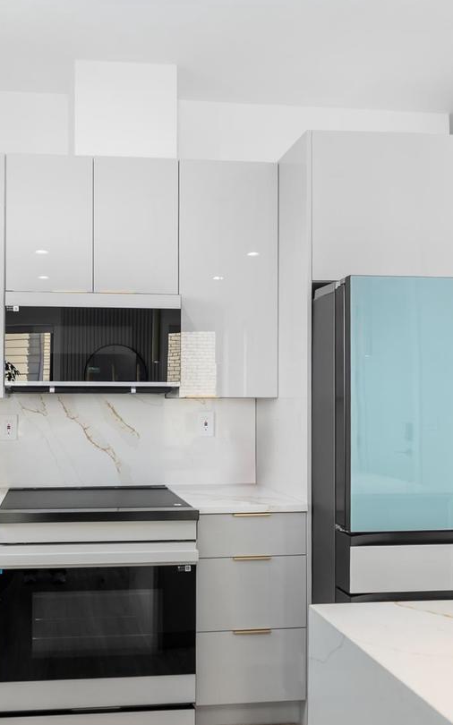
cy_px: 424
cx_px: 107
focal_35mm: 29
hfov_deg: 41.7
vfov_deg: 64.2
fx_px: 573
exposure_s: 1/5
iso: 250
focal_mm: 16
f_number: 7.1
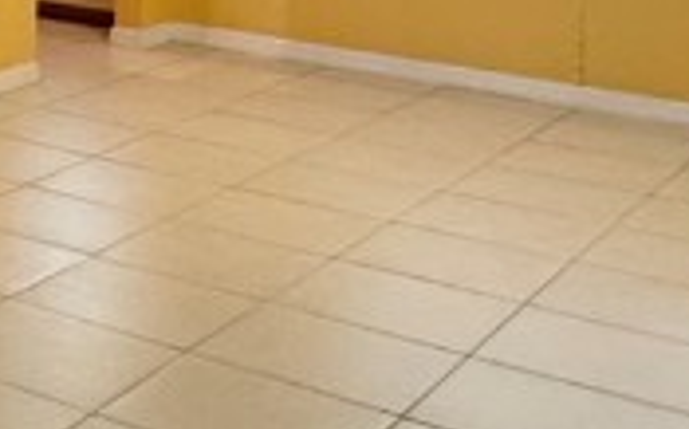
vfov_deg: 13.7
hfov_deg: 19.5
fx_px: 1632
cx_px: -449
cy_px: -295
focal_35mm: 87
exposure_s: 1/60
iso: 400
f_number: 2.2
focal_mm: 2.22
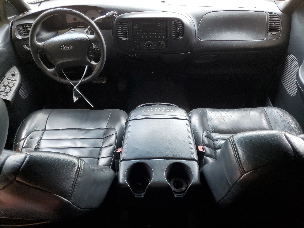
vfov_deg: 53.1
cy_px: 114
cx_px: 152
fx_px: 228
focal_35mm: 26
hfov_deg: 67.3
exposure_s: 1/120
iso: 83
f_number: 1.5
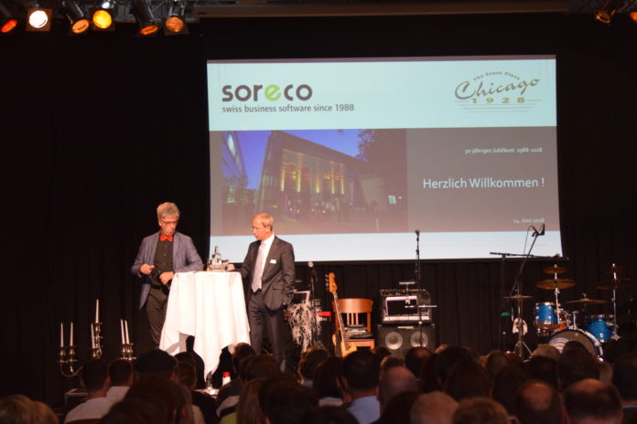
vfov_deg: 13.4
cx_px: 318
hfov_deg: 20.0
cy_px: 212
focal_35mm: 102
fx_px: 1805
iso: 1800
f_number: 4.8
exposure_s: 1/60
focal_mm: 68
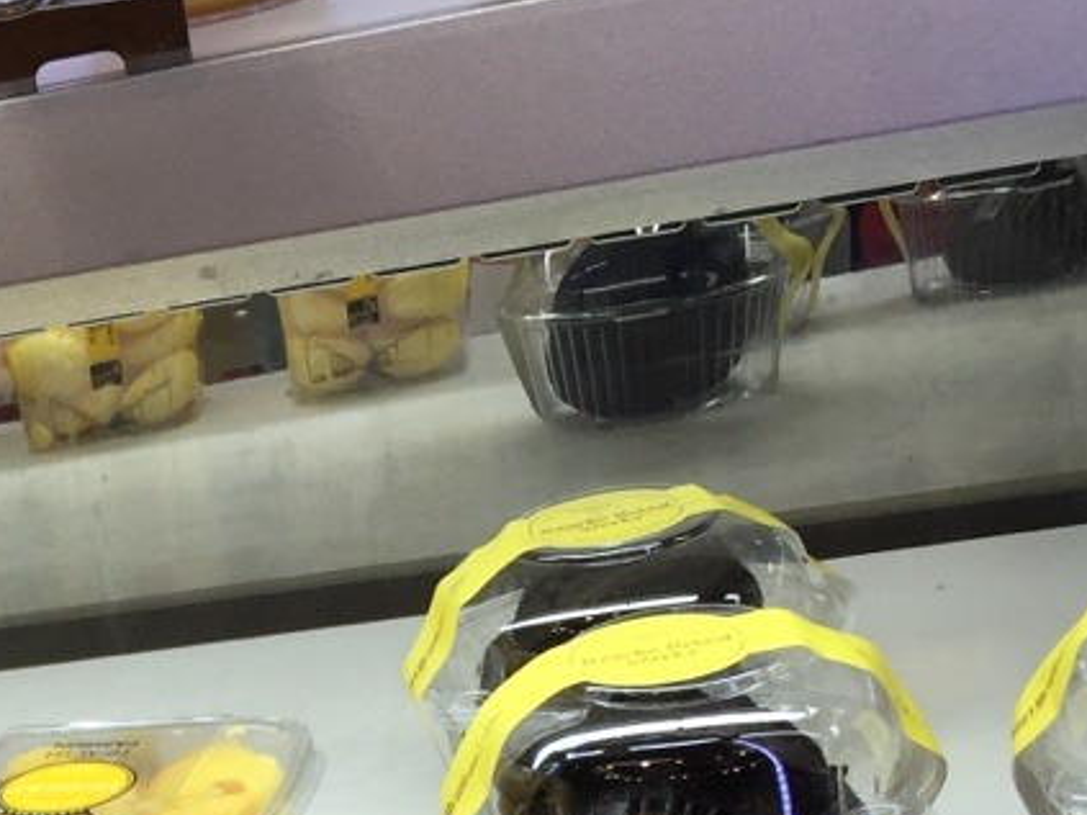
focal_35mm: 96
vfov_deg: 14.5
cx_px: -270
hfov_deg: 19.1
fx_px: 3014
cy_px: 1175
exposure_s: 1/243
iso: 32
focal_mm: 4.15
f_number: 2.2
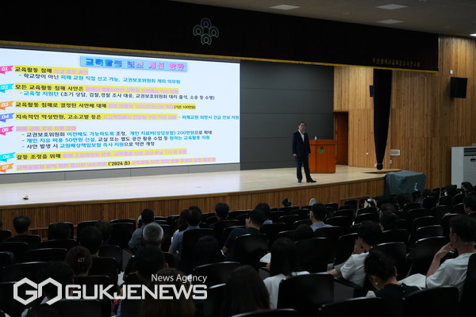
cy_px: 158
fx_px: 674
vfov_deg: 26.5
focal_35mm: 51
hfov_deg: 38.9
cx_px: 238
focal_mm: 51
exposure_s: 1/250
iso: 4000
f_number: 5.6
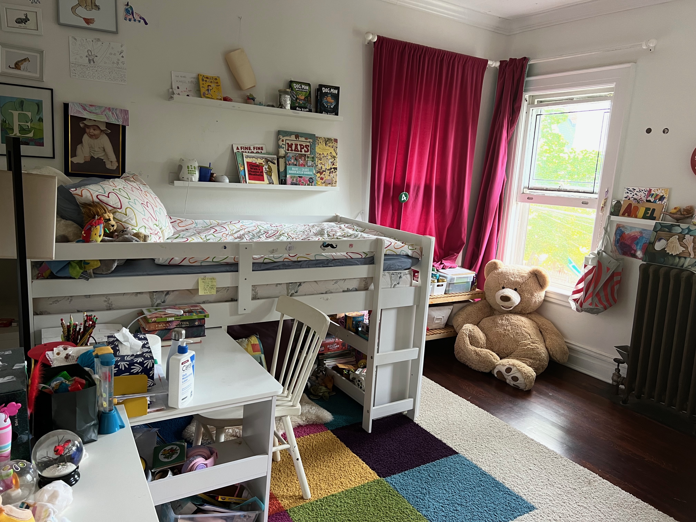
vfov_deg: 53.1
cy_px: 261
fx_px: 523
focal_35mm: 26
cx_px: 348
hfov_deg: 67.3
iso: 100
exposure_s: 1/60
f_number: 1.5
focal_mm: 5.7
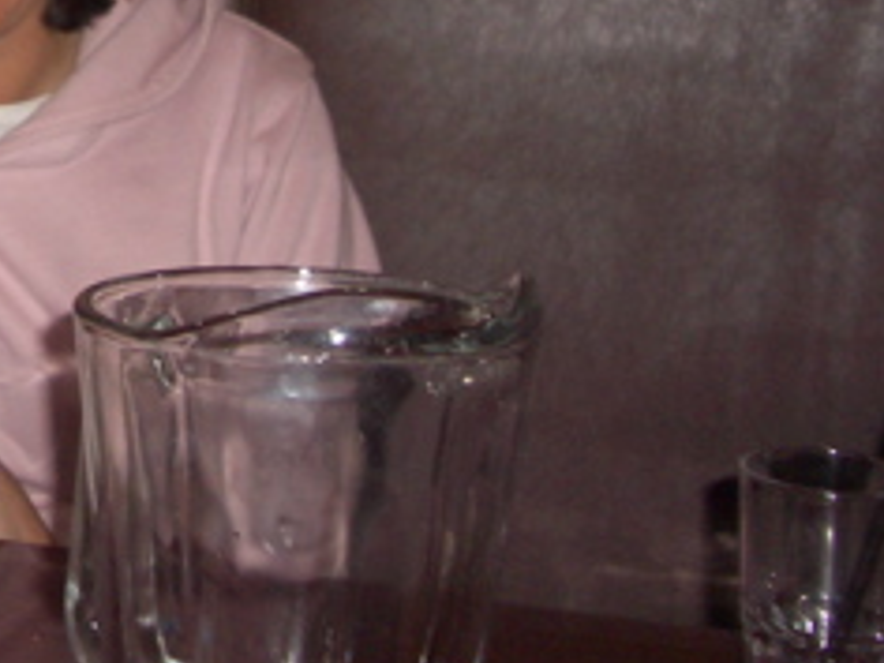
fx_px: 2426
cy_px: -127
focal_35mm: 95
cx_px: -300
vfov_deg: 15.0
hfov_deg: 19.0
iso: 100
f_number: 2.6
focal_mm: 5.8
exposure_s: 1/60
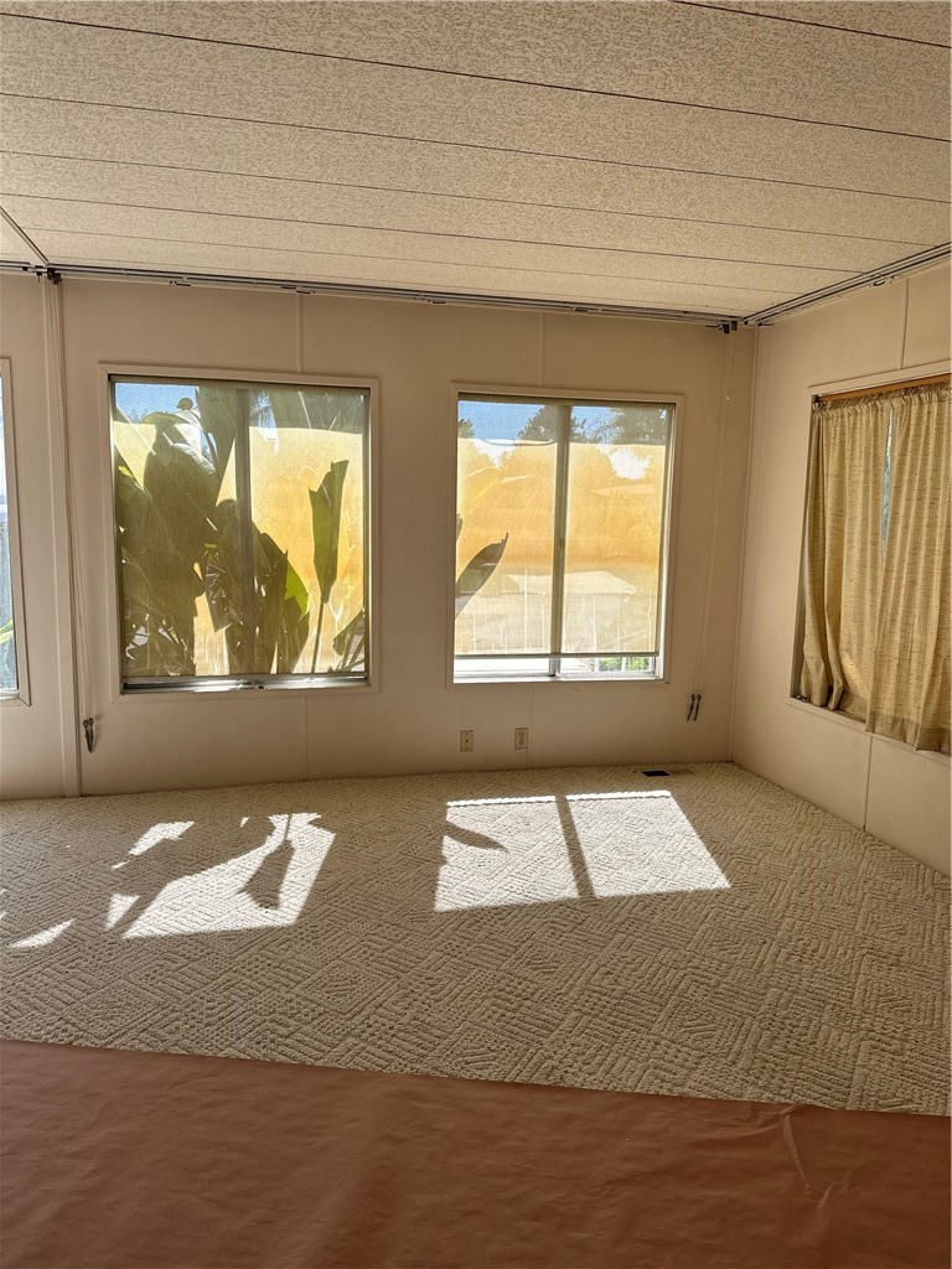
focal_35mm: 24
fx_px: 880
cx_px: 476
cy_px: 634
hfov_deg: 56.8
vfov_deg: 71.6
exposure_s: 1/1095
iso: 80
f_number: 1.78
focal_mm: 6.86
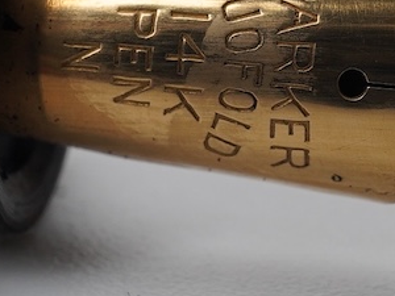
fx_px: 1849
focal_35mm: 162
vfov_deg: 9.1
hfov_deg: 12.2
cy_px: 59
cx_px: 260
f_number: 22
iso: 400
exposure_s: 1/100
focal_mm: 30
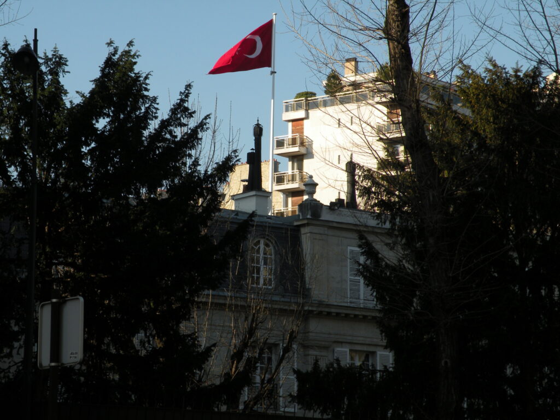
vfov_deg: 12.5
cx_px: 280
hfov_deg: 16.6
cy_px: 210
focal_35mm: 119
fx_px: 1925
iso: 64
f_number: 6.3
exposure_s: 1/263
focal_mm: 21
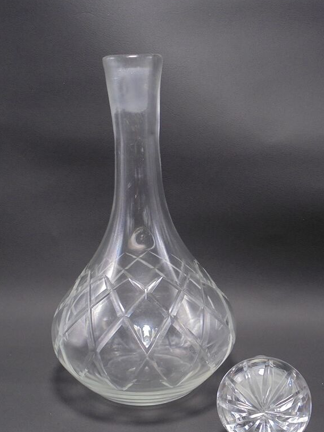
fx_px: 562
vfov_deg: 42.0
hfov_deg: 32.1
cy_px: 250
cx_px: 181
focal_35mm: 45
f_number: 4.2
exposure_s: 1/30
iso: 200
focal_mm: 6.9
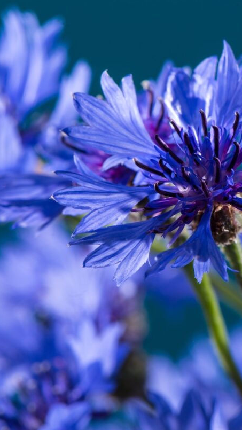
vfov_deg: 12.3
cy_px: 208
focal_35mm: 175
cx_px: 186
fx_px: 1996
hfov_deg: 6.9
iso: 100
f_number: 16
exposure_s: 1/125
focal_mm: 105
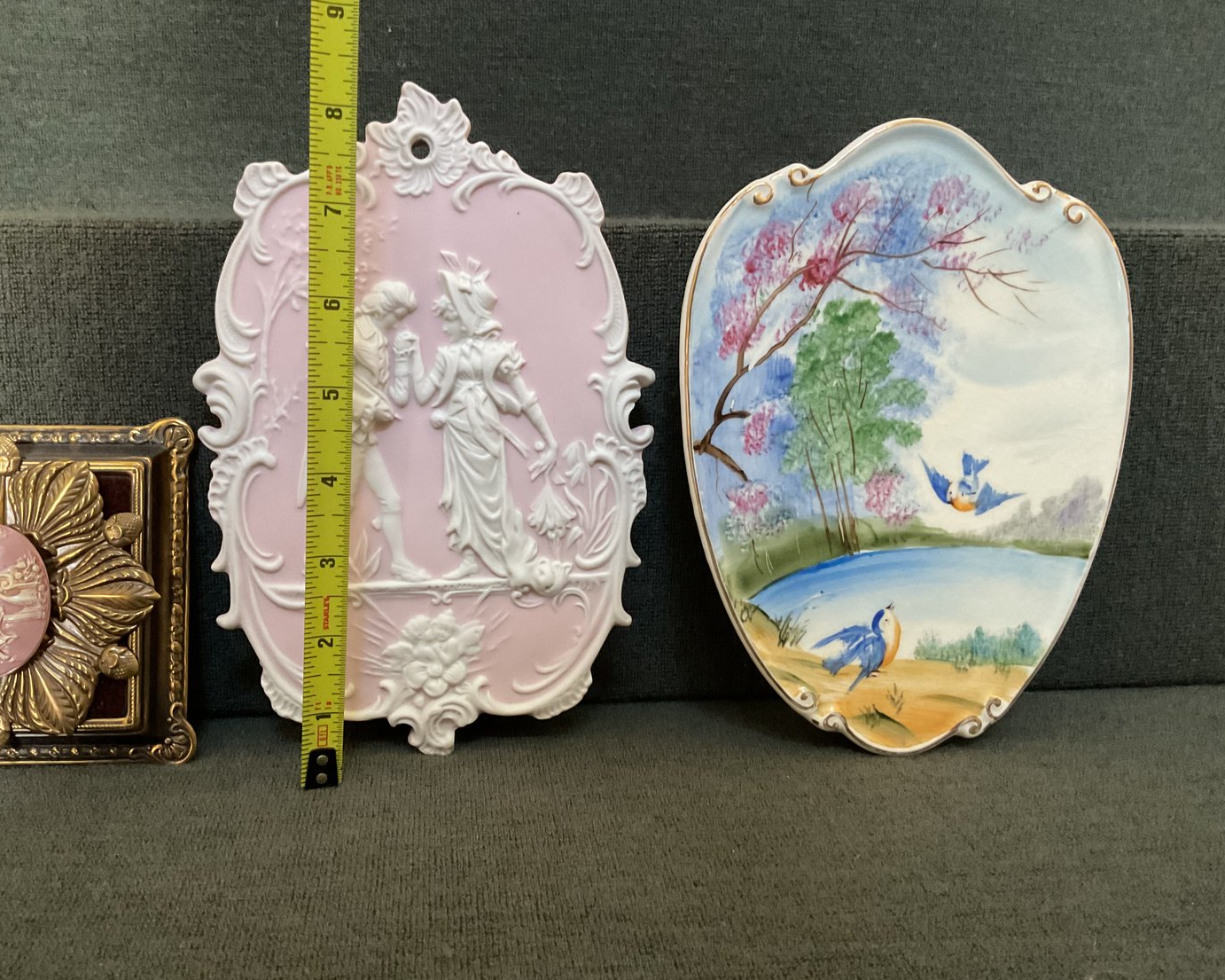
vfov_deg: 47.1
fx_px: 1124
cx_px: 588
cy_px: 499
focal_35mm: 31
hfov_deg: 57.2
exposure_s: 1/30
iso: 250
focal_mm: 3
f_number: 1.8
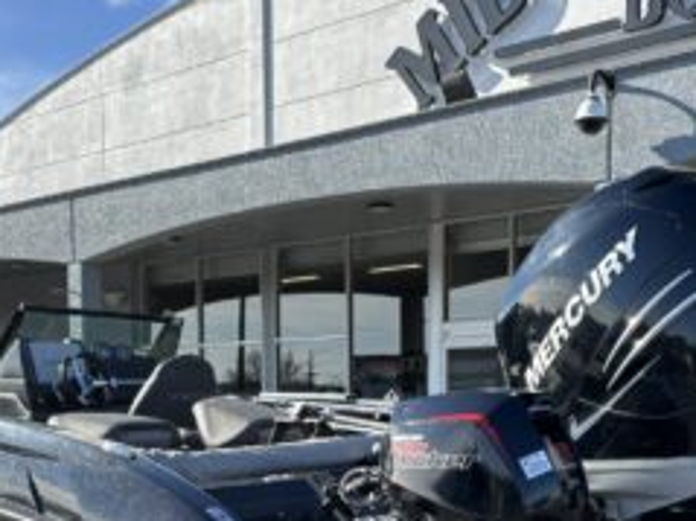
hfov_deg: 33.2
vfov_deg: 24.5
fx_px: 1166
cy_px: 466
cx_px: 298
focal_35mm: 58
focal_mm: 5.96
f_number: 1.6
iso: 50
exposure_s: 1/1616
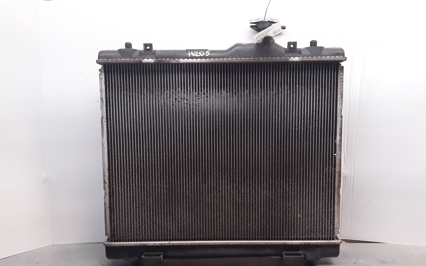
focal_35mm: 30
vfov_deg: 41.8
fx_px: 348
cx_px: 214
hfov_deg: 62.9
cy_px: 148
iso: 100
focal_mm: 2.91
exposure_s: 1/100
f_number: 1.9
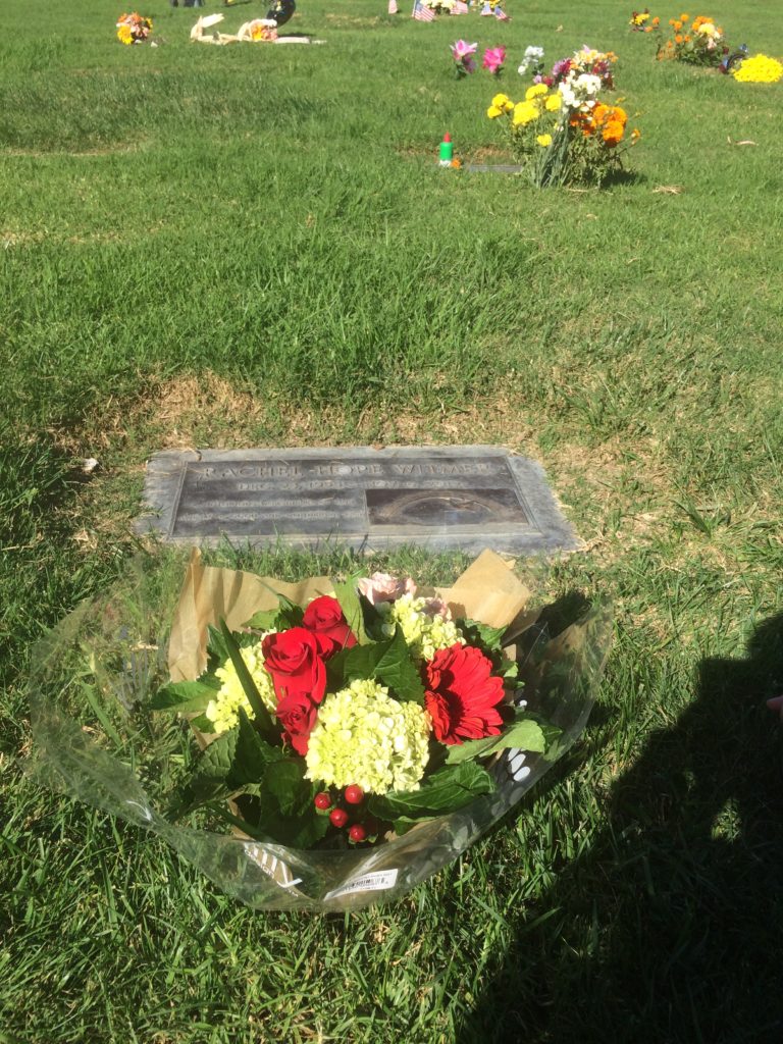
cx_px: 392
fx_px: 875
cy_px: 522
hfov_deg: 48.2
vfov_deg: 61.7
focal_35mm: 29
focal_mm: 4.15
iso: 32
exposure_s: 1/1580
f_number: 2.2
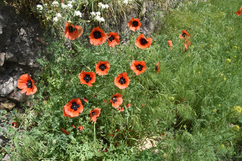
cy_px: 80
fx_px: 215
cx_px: 121
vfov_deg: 41.1
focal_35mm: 32
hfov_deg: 58.7
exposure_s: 1/125
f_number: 11
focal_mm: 32
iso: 125
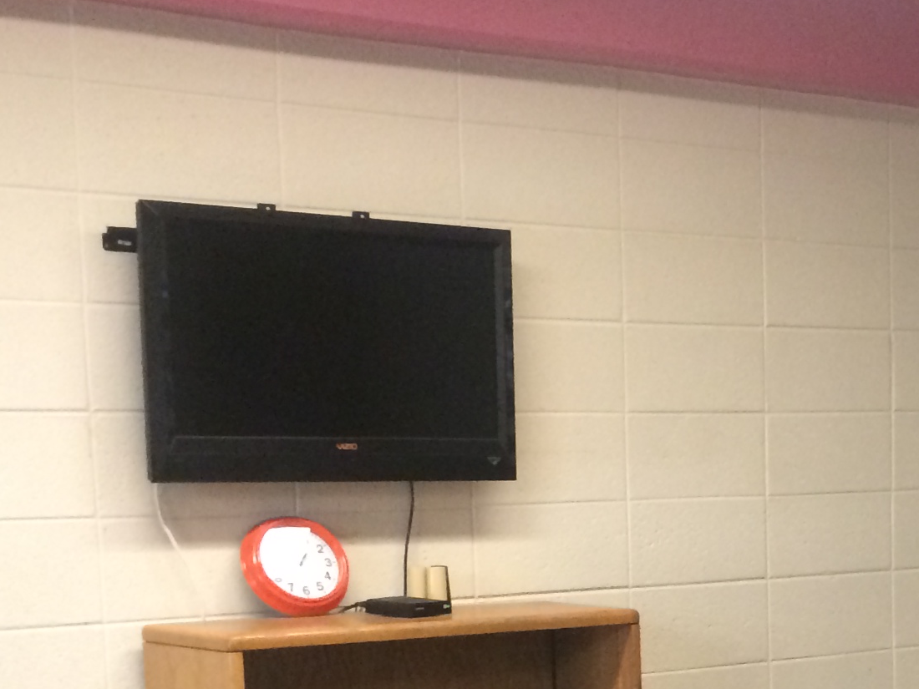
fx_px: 2363
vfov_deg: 16.2
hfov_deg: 20.6
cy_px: 734
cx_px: 1106
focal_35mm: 89
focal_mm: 4.12
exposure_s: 1/17
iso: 320
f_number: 2.2
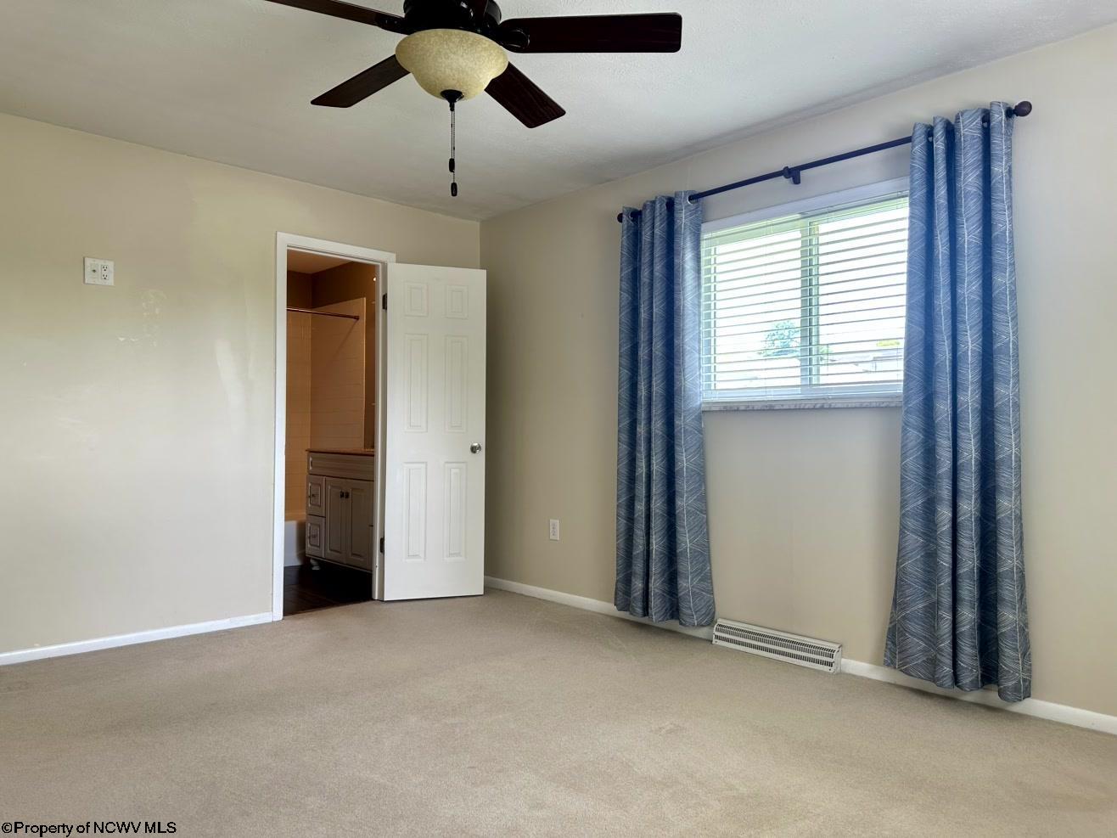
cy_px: 419
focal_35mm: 24
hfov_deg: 71.6
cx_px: 558
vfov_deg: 56.8
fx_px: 774
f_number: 1.78
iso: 125
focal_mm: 6.86
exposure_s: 1/120
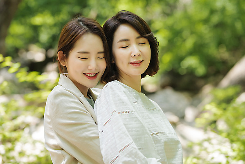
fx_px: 579
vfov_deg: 16.1
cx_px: 122
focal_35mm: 85
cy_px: 82
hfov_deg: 23.9
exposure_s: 1/400
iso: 320
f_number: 2.5
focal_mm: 85
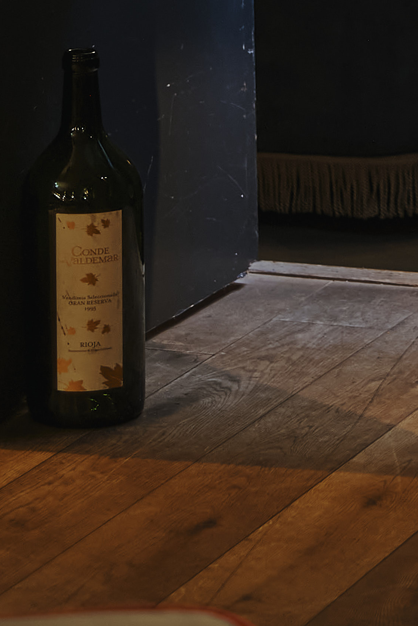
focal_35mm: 196
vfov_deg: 9.9
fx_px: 3413
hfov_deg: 6.9
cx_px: 680
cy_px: -493
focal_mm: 35
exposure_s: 1/10
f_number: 1.4
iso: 400
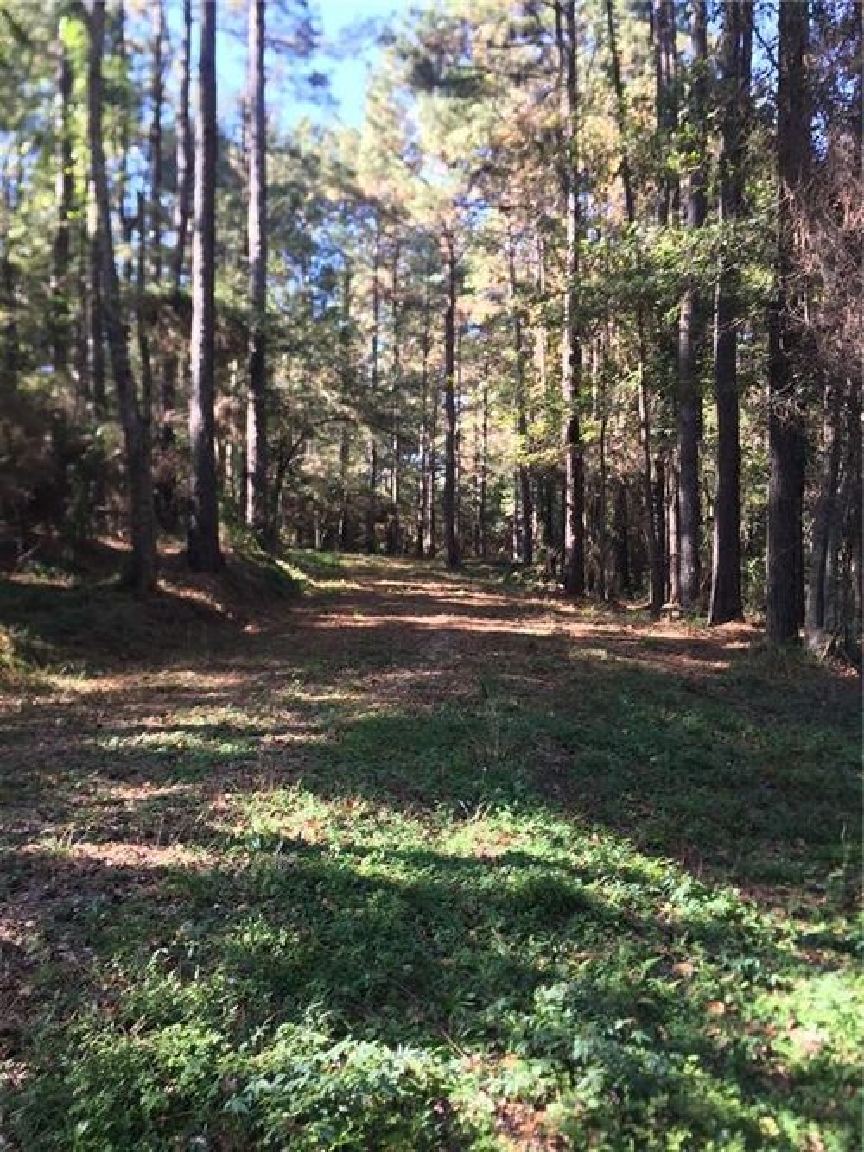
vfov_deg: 61.7
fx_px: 965
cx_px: 432
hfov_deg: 48.2
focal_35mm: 29
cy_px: 576
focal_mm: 4.15
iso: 40
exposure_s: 1/120
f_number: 2.2
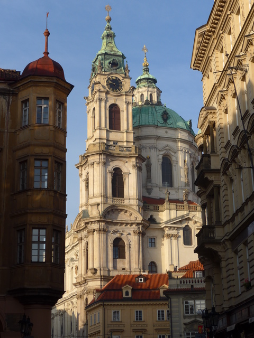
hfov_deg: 21.0
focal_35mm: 70
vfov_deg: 27.8
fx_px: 685
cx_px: 127
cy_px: 169
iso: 80
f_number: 4.1
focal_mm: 14.2
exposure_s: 1/640
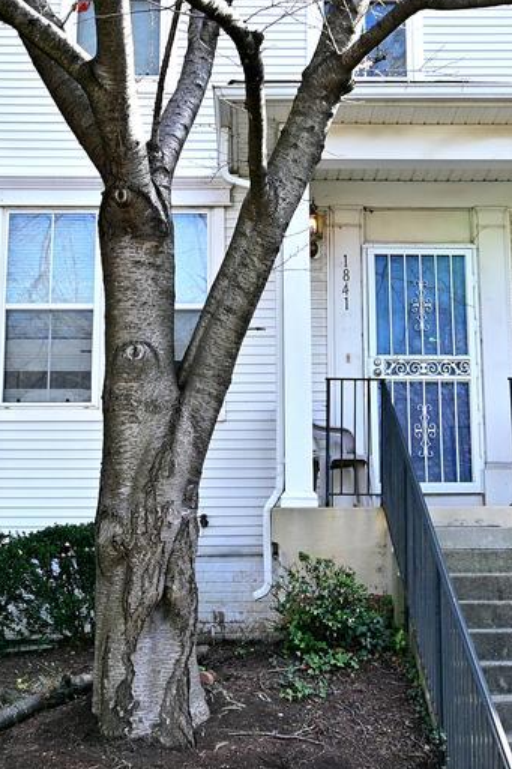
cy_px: 366
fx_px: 1195
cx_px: 303
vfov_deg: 35.6
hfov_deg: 24.1
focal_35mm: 56
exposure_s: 1/160
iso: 100
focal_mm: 14
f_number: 4.5
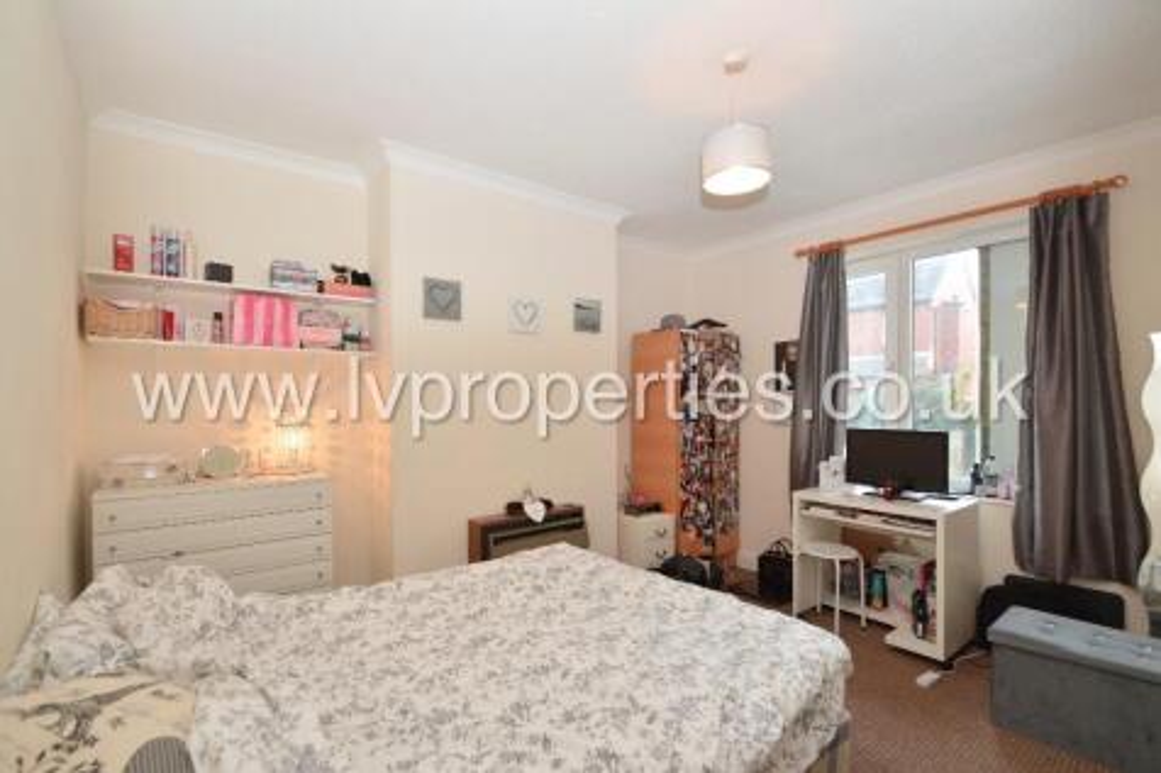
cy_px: 386
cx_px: 580
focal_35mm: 15
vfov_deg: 77.3
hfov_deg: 100.4
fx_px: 484
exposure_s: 1/60
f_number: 5
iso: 360
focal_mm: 10
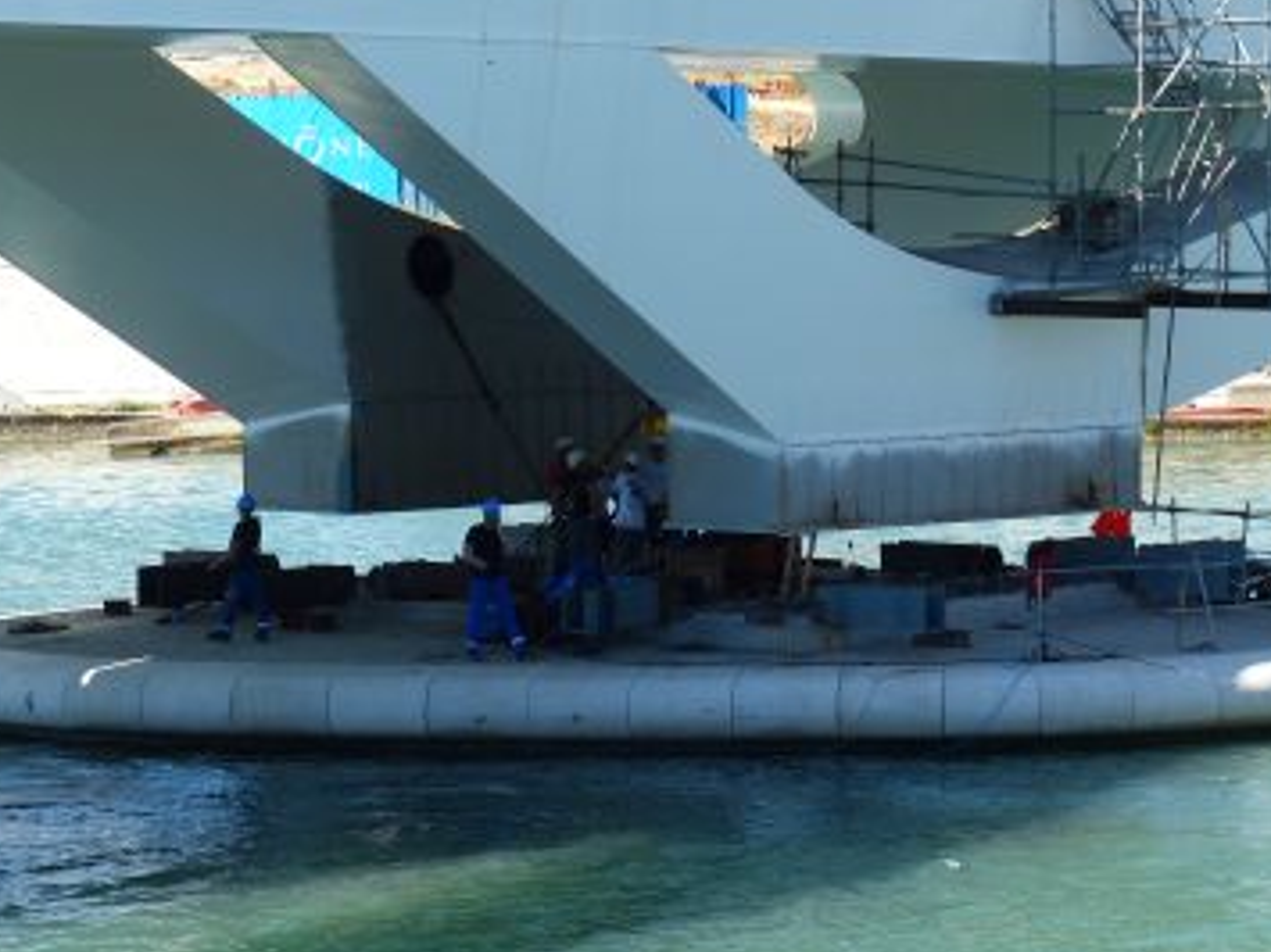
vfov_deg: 5.8
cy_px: 331
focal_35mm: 255
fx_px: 9360
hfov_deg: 7.8
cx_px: 666
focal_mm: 32.5
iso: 100
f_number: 4
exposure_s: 1/400
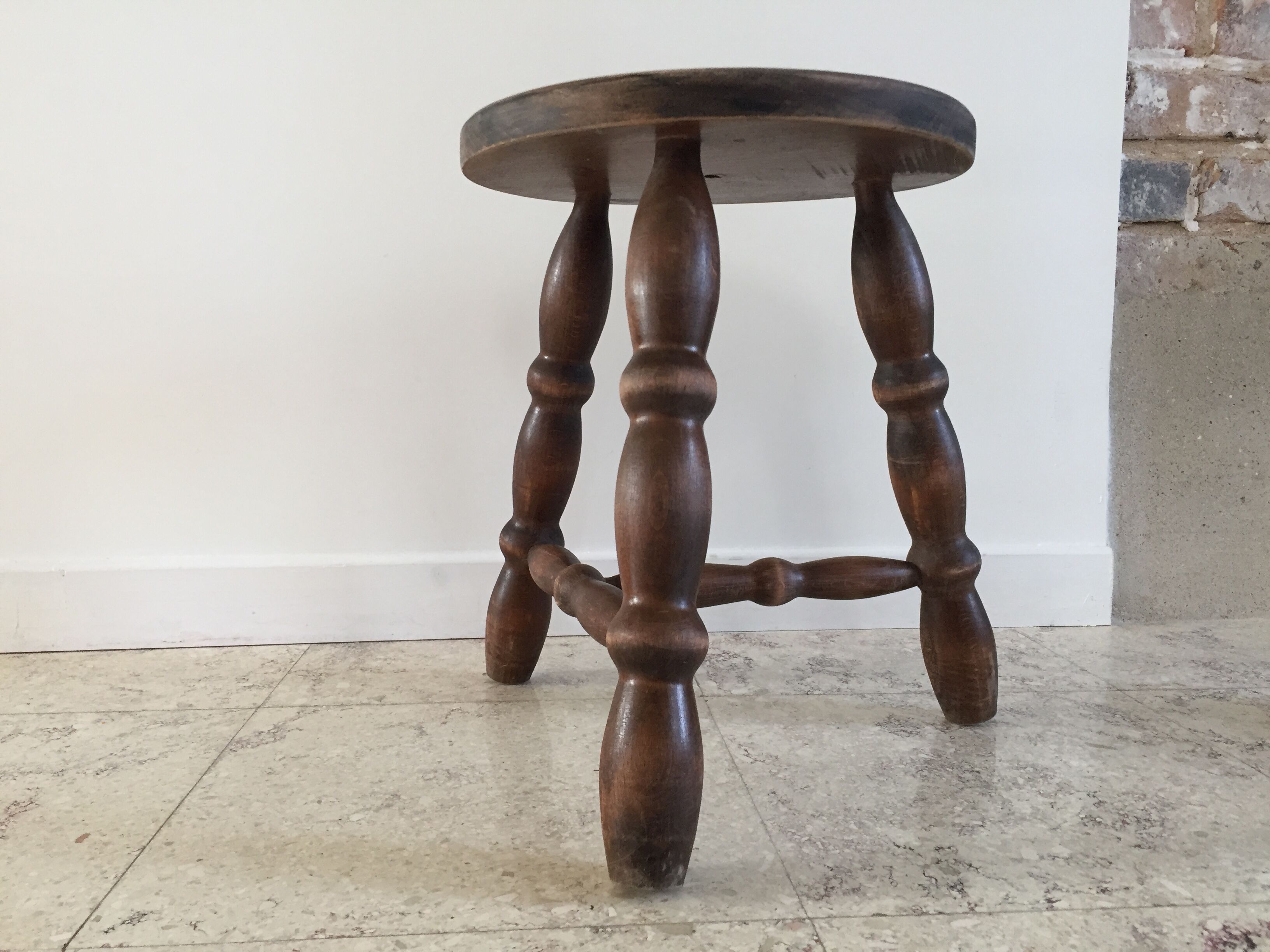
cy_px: 476
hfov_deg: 61.7
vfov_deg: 48.2
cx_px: 635
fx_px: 1064
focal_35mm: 29
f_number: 2.2
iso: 80
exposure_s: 1/33
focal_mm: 4.15
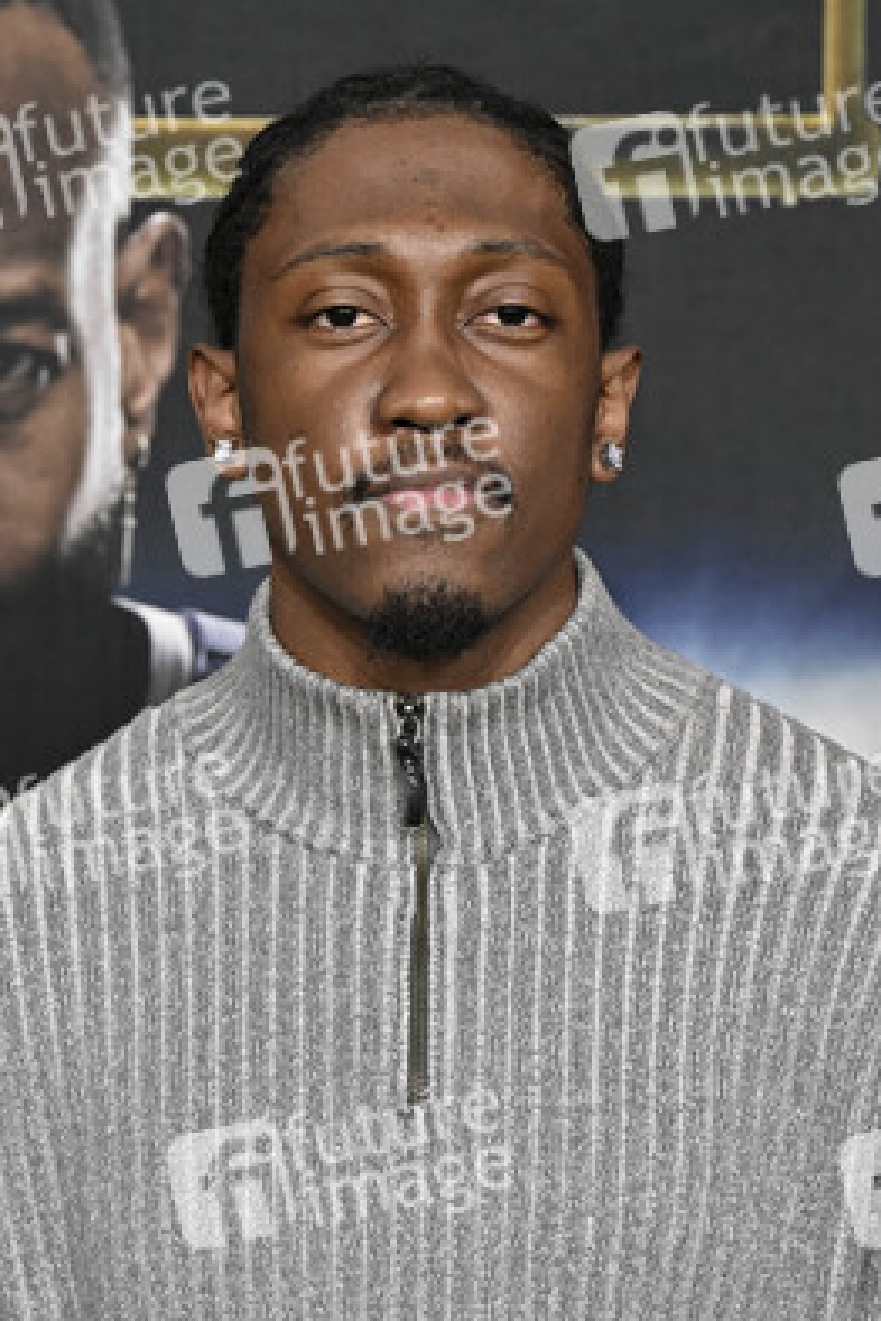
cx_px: 437
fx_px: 4588
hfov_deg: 11.0
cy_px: 666
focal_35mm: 125
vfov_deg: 16.4
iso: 320
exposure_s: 1/400
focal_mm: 123
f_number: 6.3
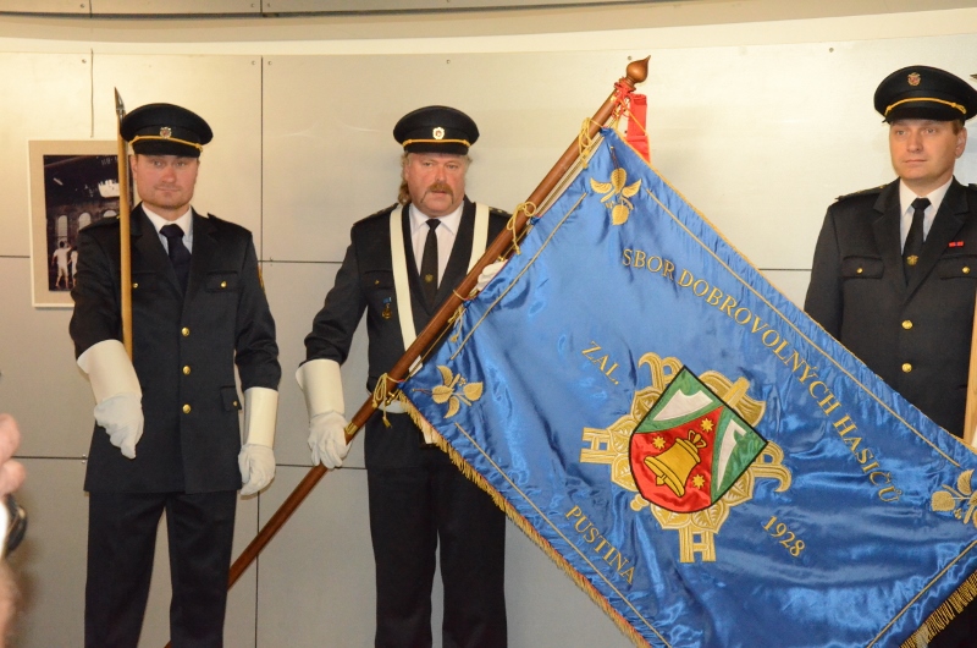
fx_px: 1544
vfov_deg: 23.7
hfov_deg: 35.1
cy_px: 324
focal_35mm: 57
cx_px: 488
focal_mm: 38
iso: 6400
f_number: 8
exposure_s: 1/60
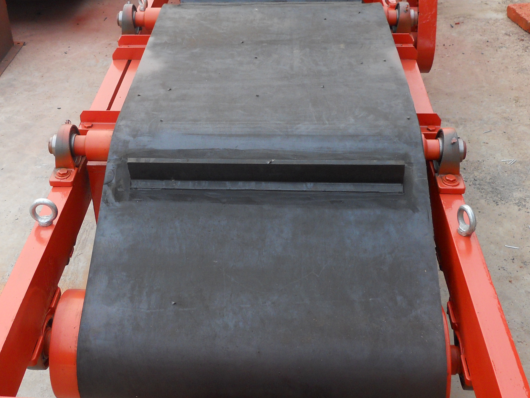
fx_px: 750
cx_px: 190
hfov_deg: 38.6
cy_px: 127
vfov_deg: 29.4
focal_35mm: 49
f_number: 2.7
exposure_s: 1/250
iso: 125
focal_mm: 5
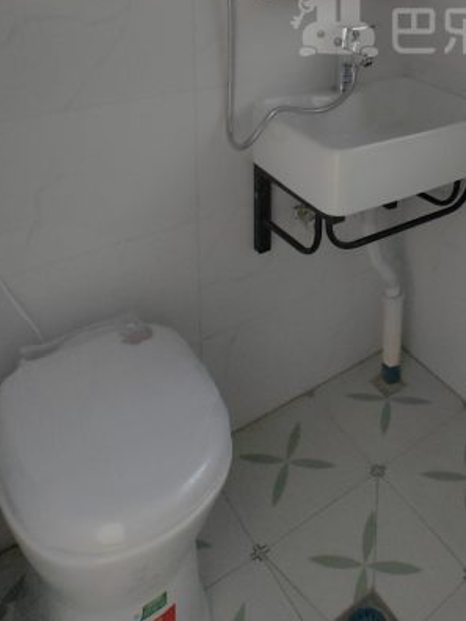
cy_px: 15
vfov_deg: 45.3
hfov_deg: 38.1
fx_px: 628
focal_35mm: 35
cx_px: 416
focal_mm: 1.95
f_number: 2.2
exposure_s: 1/1577
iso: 50
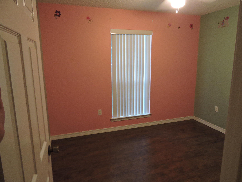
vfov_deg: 56.8
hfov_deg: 71.6
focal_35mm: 24
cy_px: 91
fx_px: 168
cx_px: 121
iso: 400
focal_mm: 4.3
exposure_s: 1/13
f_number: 3.3
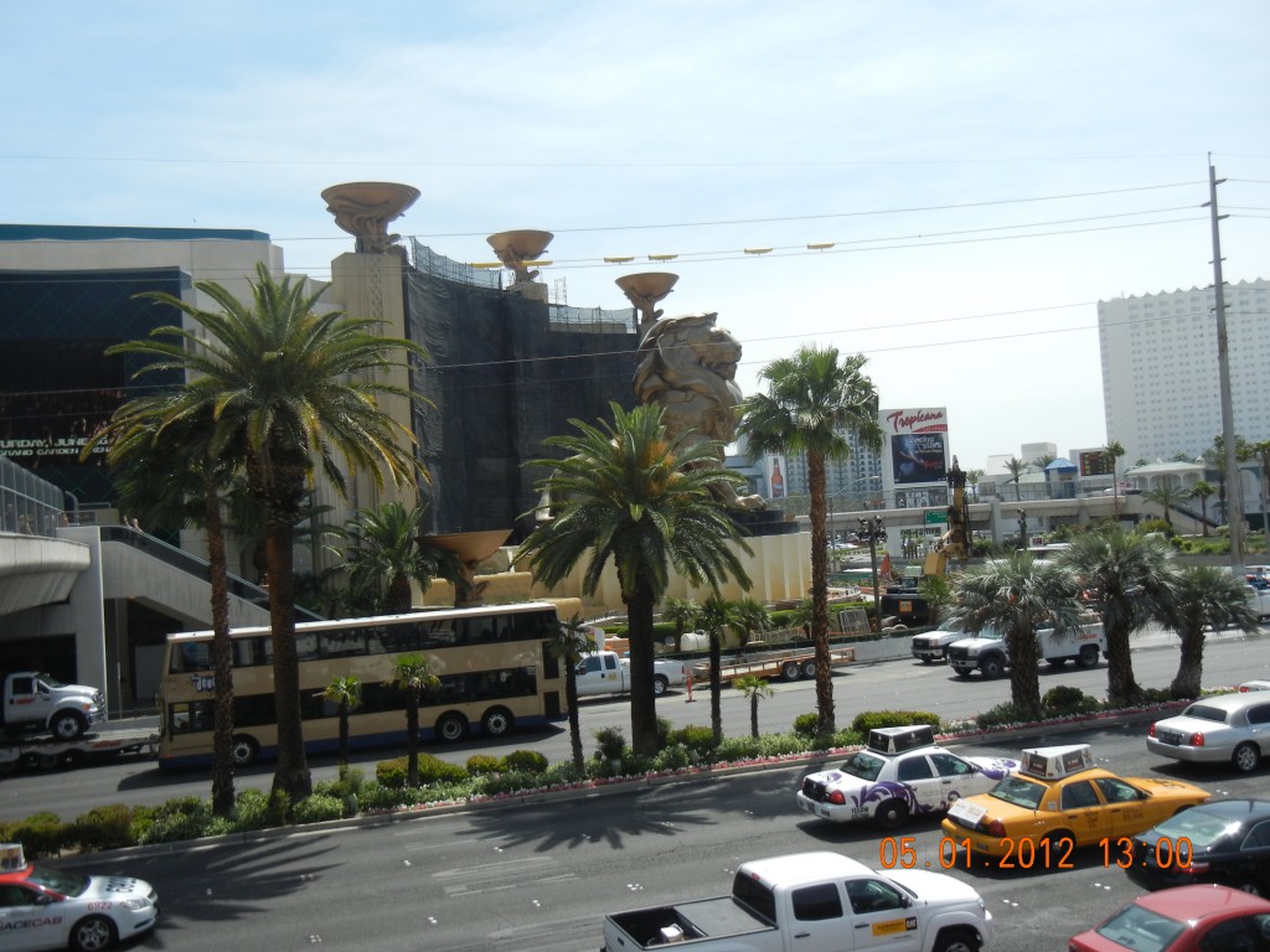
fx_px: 1247
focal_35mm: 34
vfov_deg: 41.8
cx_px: 635
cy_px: 476
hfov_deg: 54.0
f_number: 7.2
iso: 160
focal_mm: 6.2
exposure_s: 1/382
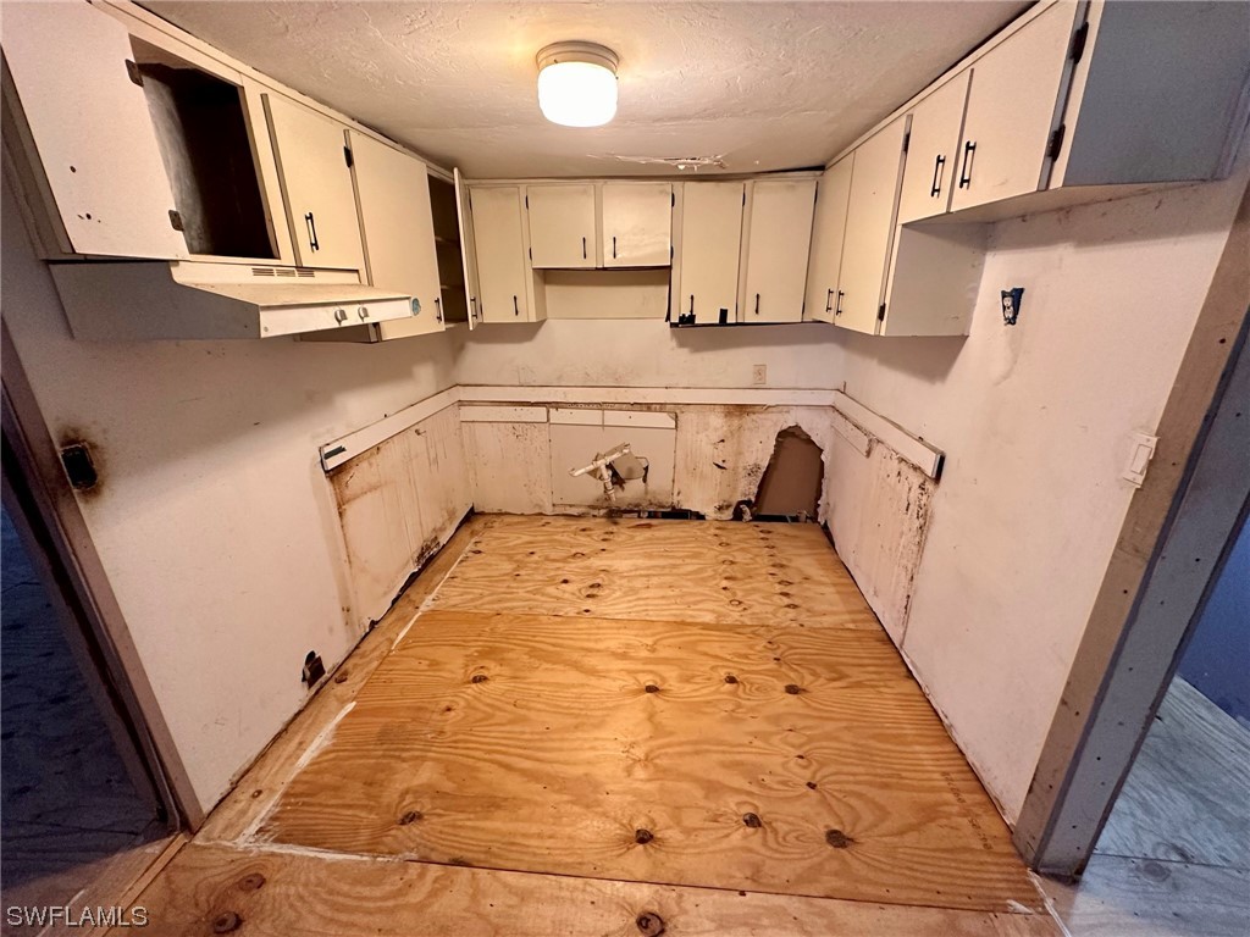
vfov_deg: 85.7
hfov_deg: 102.1
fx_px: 506
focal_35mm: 14
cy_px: 468
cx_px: 625
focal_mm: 2.22
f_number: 2.2
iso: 400
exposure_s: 1/60
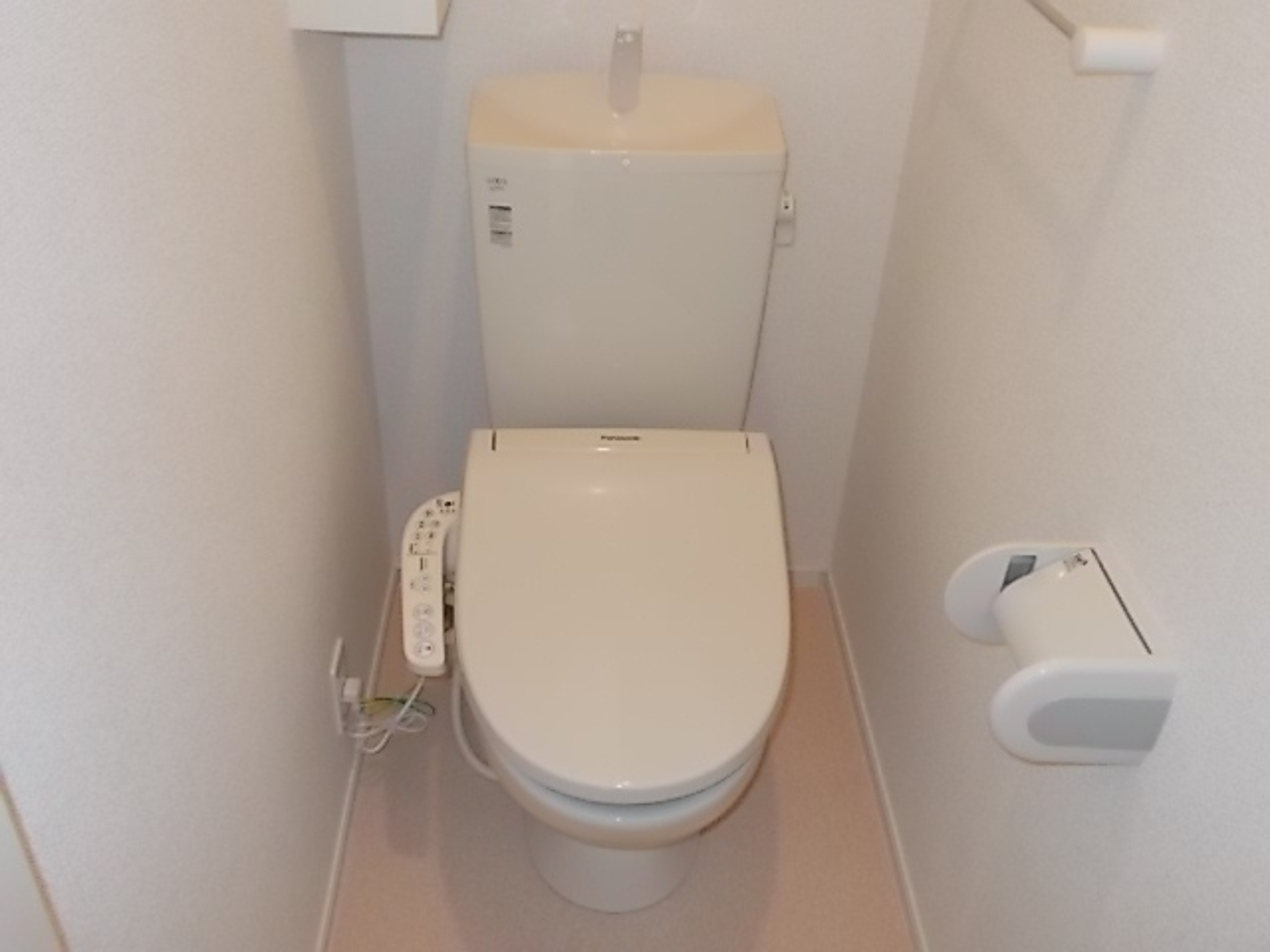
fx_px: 1247
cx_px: 635
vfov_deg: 41.8
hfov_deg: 54.0
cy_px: 476
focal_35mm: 34
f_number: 3.6
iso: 200
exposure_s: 1/25
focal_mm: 6
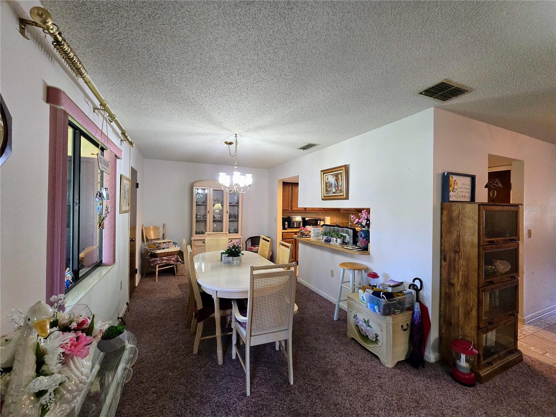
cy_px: 208
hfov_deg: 106.2
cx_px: 278
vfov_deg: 89.9
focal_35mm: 13
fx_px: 209
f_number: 2.2
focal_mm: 2.2
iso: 400
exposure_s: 1/60
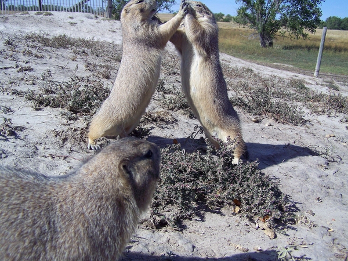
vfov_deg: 37.7
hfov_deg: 49.0
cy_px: 130
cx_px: 174
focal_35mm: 38
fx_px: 382
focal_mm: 6.3
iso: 64
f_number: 4
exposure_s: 1/800
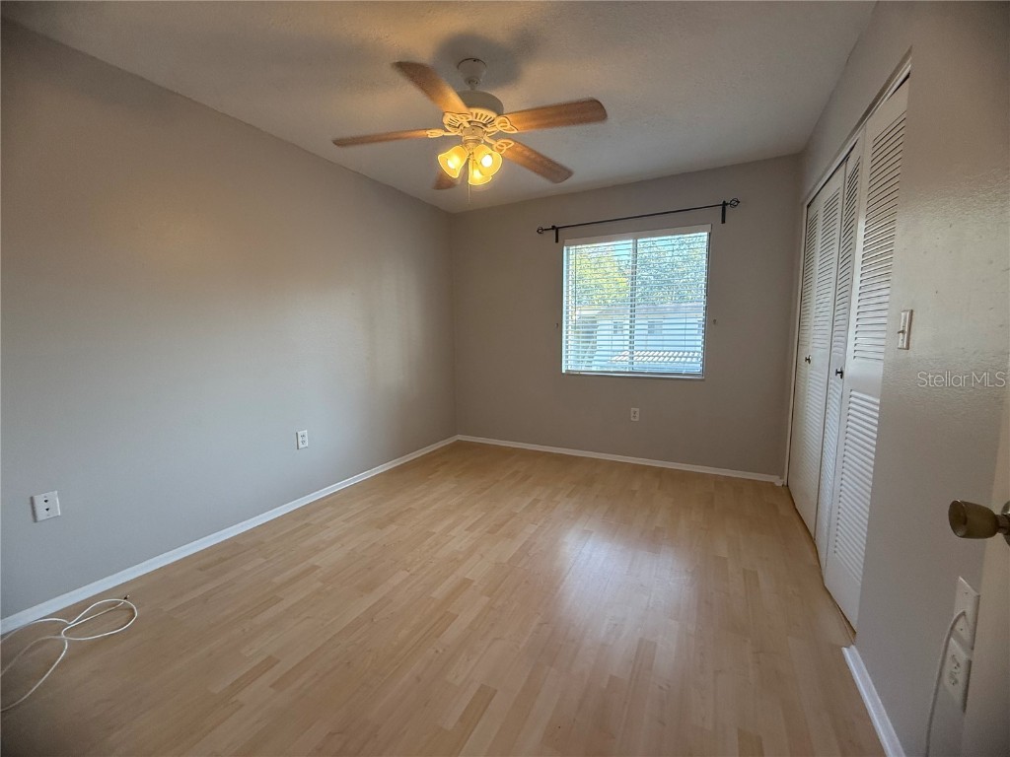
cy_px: 378
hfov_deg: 102.1
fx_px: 408
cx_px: 505
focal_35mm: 14
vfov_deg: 85.7
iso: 160
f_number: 2.2
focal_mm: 2.22
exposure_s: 1/120
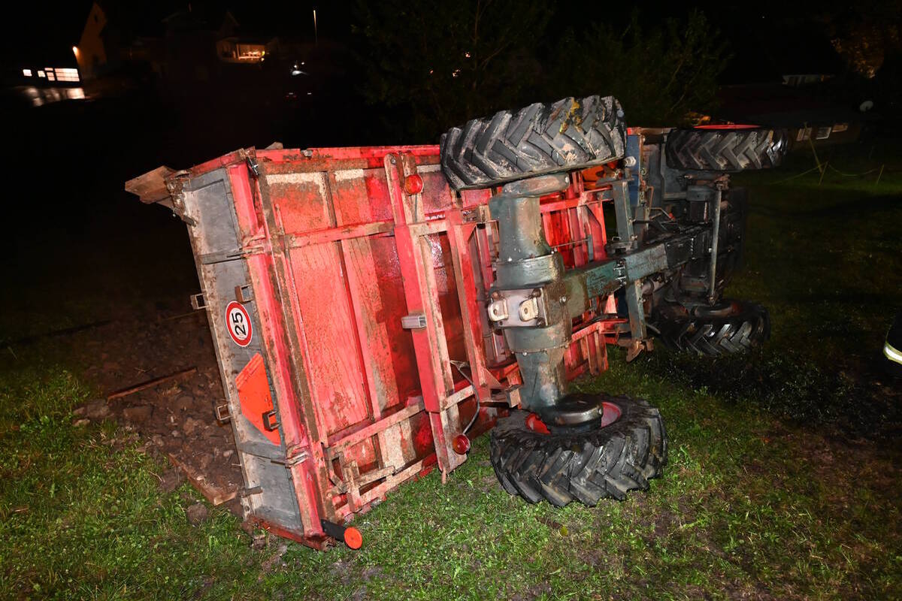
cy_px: 300
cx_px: 451
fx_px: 601
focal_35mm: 24
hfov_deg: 73.7
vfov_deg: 53.1
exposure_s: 1/40
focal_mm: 24
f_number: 4
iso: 5600
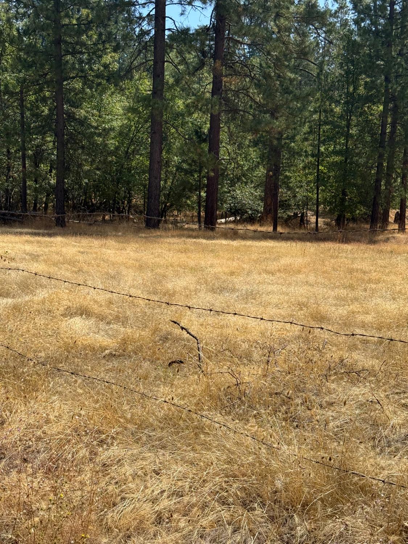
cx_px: 204
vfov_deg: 39.7
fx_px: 754
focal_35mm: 48
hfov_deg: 30.3
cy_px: 272
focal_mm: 6.76
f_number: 1.78
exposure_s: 1/6024
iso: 100
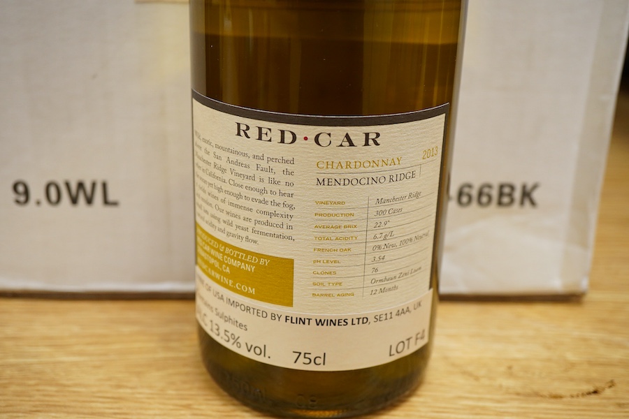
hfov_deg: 43.6
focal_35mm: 45
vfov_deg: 29.9
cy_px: 210
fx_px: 786
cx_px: 314
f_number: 7.1
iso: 1250
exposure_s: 1/125
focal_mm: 30
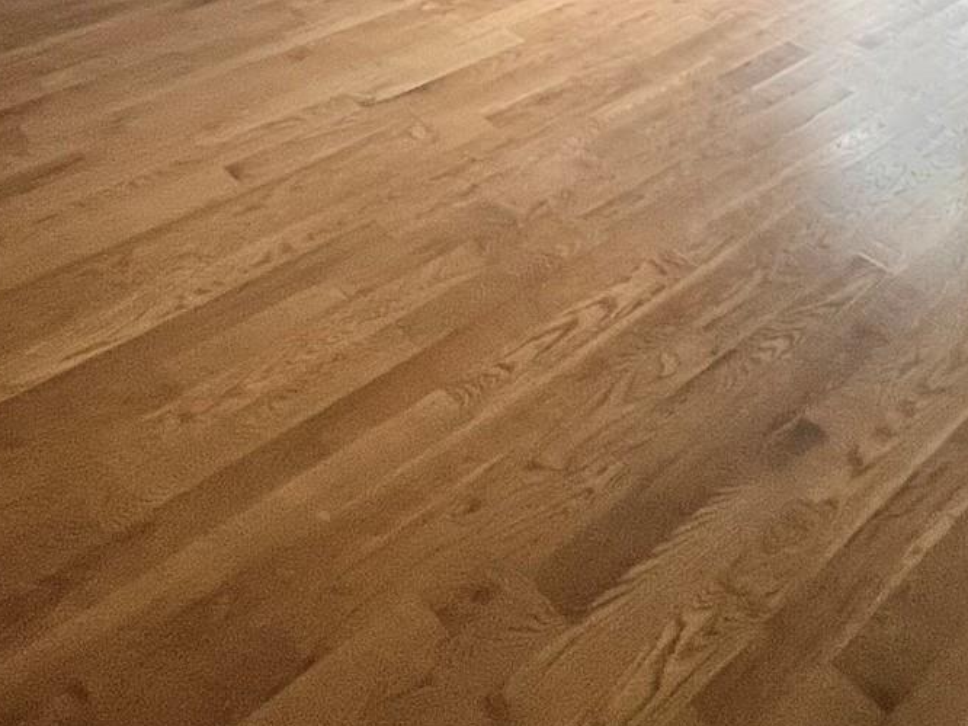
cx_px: 586
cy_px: -281
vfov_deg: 27.9
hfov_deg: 46.5
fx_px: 1118
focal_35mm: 40
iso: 250
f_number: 1.8
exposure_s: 1/60
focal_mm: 1.57
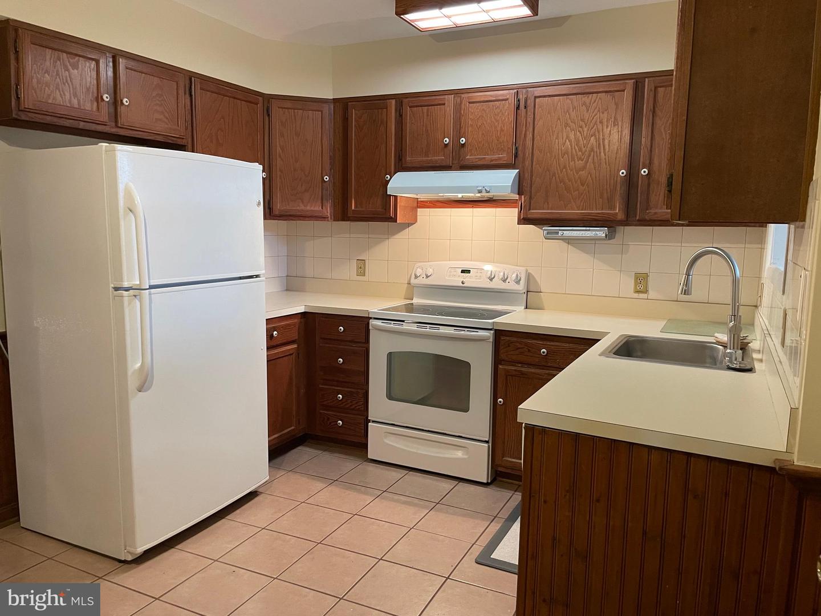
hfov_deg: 67.3
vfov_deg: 53.1
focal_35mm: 26
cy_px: 308
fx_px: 617
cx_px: 410
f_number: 1.6
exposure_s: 1/60
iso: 250
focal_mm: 4.2
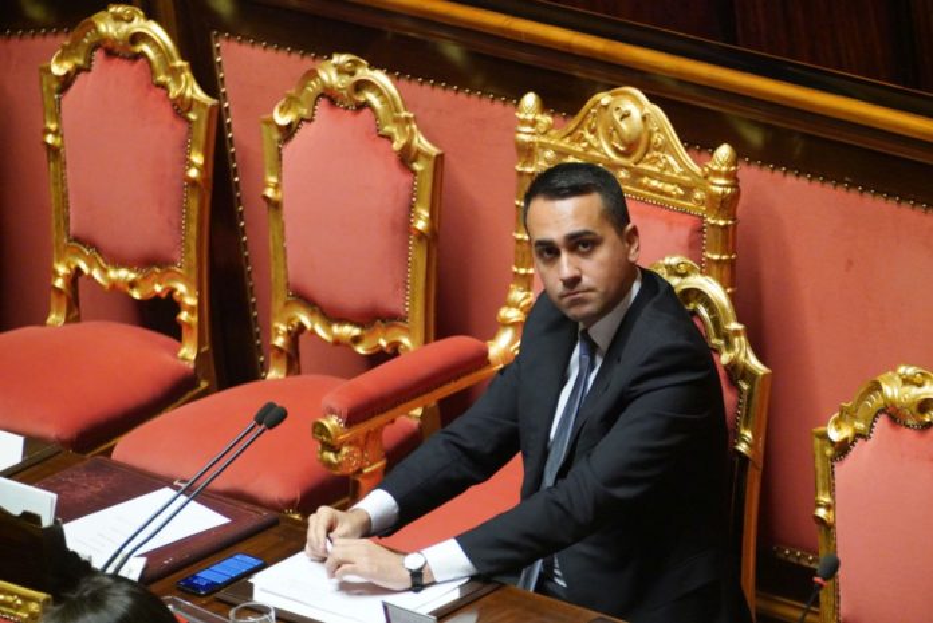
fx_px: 8194
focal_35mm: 316
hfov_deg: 6.5
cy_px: 312
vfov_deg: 4.4
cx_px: 466
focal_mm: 316
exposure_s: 1/125
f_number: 5.6
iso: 10000
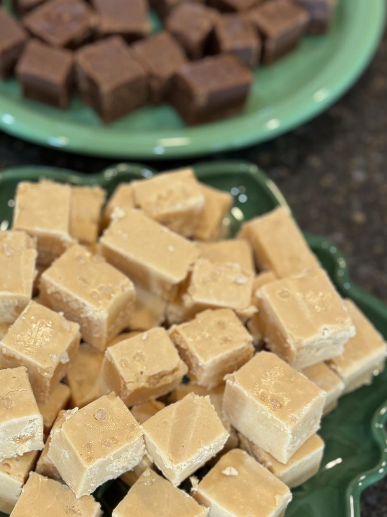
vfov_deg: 29.7
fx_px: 969
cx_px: 148
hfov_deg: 22.5
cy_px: 328
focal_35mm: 65
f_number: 1.78
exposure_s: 1/60
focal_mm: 6.76
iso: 80
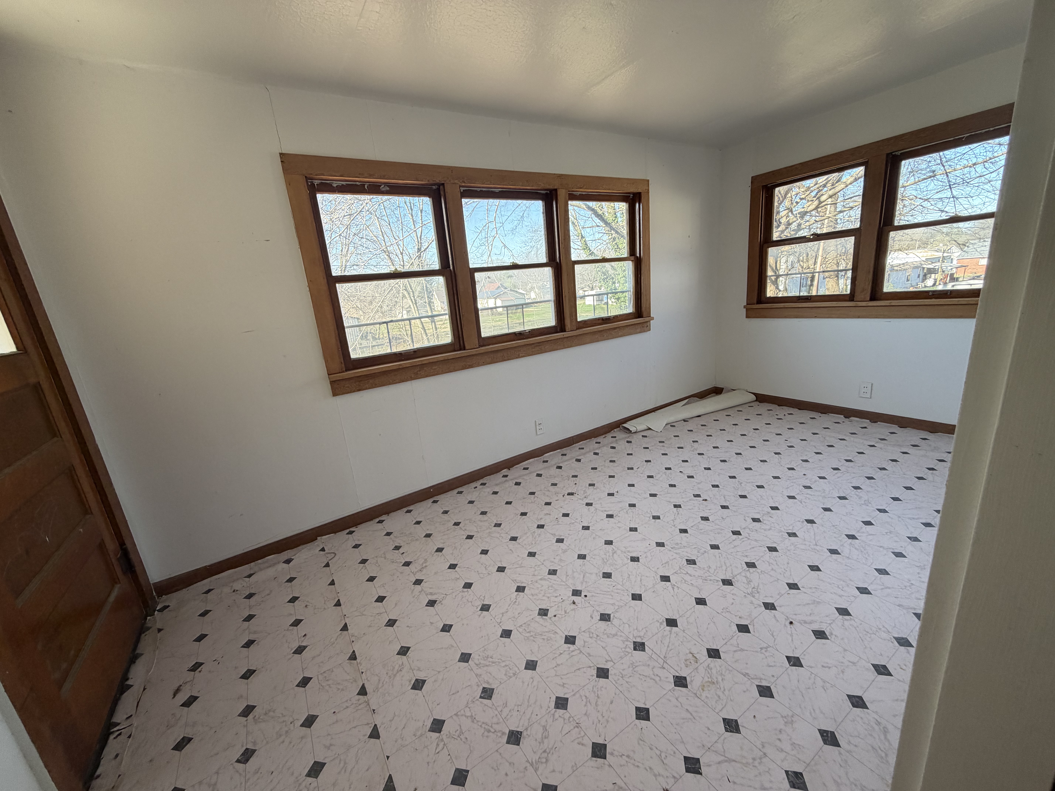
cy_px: 396
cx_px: 528
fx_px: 427
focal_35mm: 14
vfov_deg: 85.7
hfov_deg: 102.1
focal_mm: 2.22
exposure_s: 1/121
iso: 64
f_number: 2.2
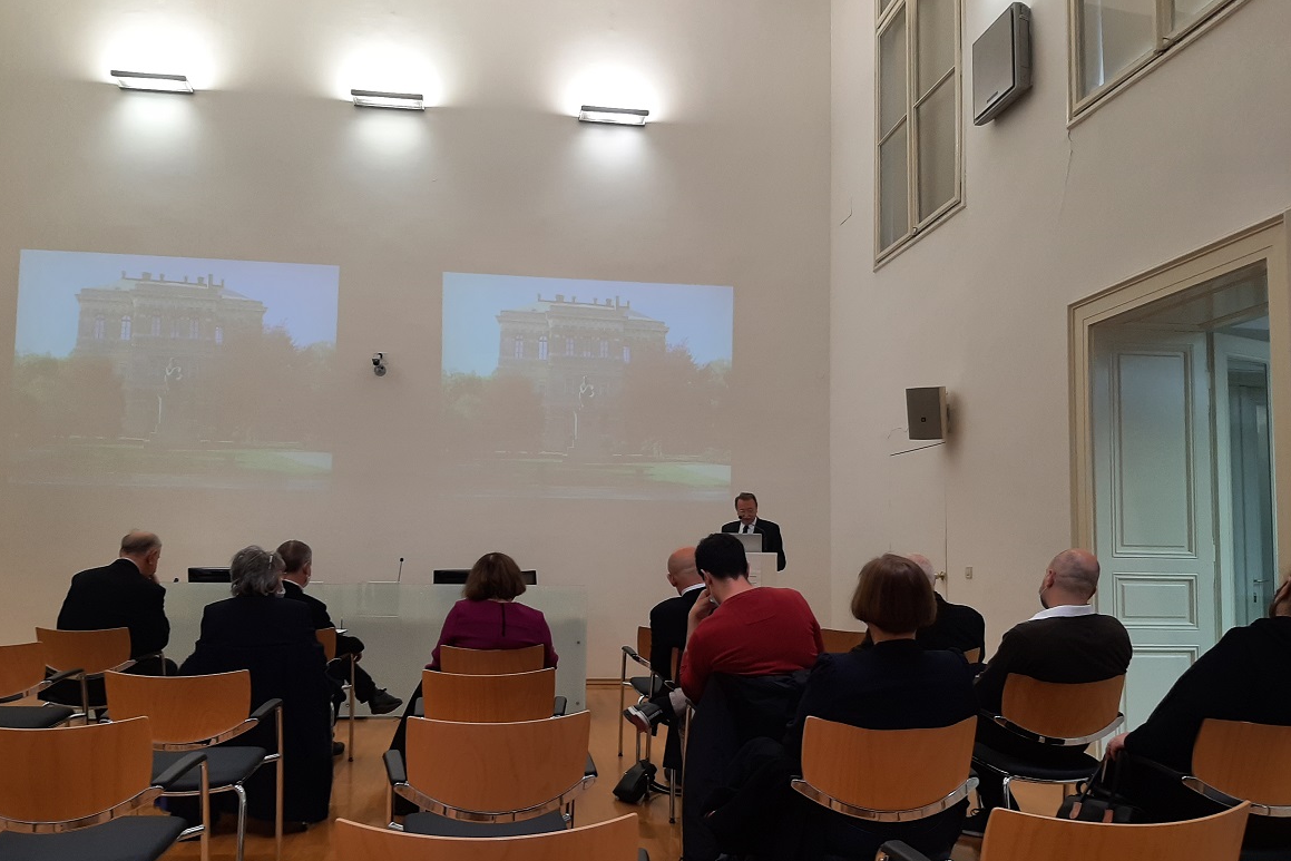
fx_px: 1004
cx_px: 625
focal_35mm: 28
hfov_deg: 65.5
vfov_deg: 46.3
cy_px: 479
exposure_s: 1/50
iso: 40
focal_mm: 3.93
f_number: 1.7
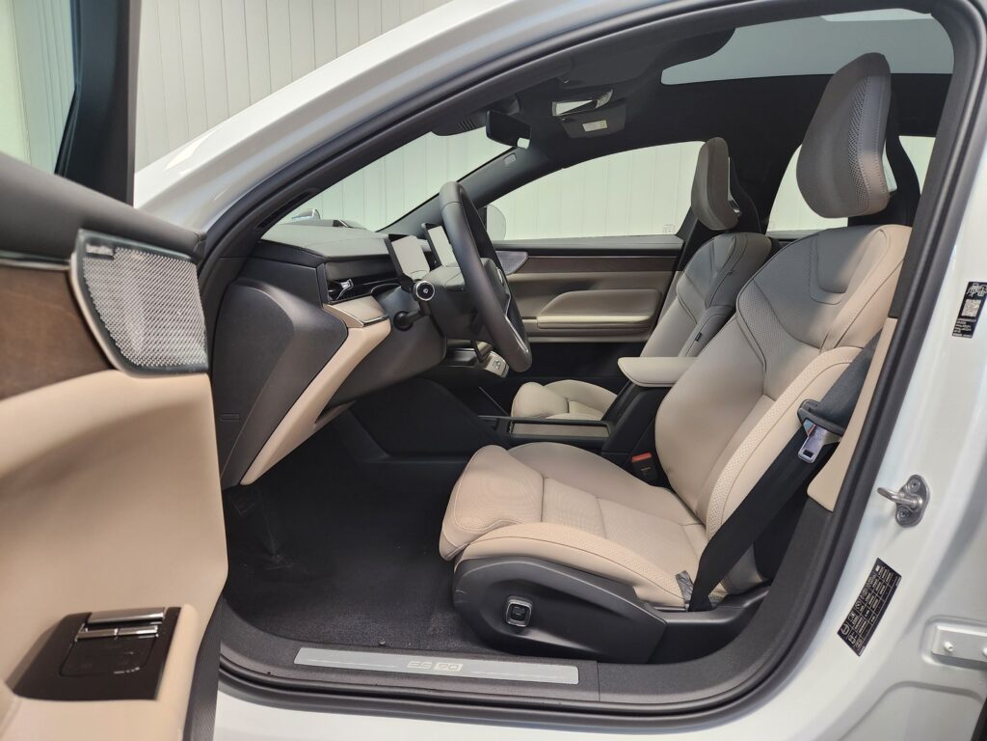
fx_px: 656
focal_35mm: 23
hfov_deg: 73.9
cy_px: 370
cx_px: 494
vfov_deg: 58.9
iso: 320
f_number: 1.8
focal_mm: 5.4
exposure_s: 1/100
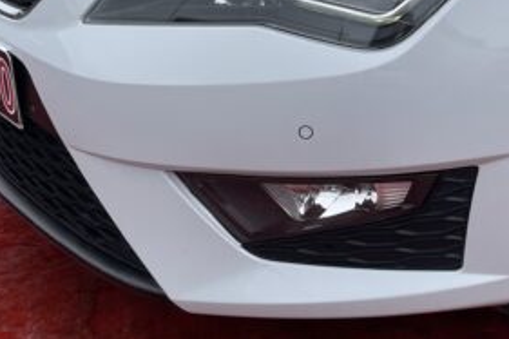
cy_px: -53
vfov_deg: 17.0
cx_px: 598
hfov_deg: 24.1
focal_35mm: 77
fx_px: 1088
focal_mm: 4.2
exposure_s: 1/4292
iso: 32
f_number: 1.6
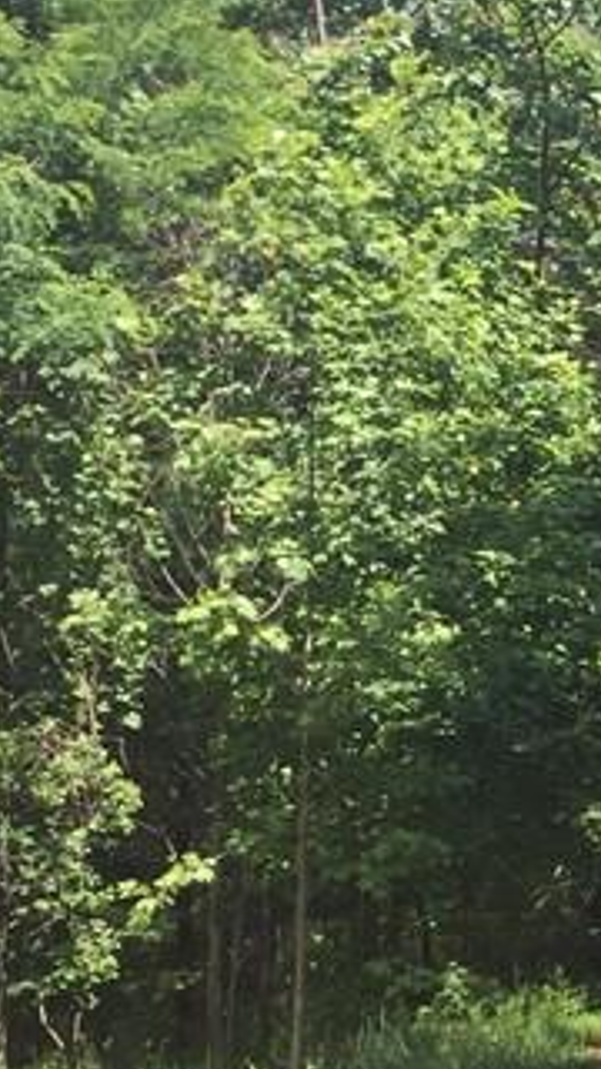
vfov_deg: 21.1
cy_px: 668
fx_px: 2861
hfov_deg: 10.5
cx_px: 1376
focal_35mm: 101
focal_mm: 4.15
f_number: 2.2
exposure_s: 1/507
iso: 32
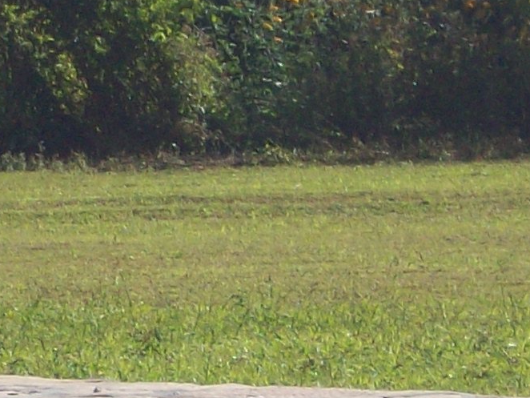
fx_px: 7245
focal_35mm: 473
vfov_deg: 3.1
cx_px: -10
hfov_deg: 4.2
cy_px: 86
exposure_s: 1/524
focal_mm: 17.1
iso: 80
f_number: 5.1
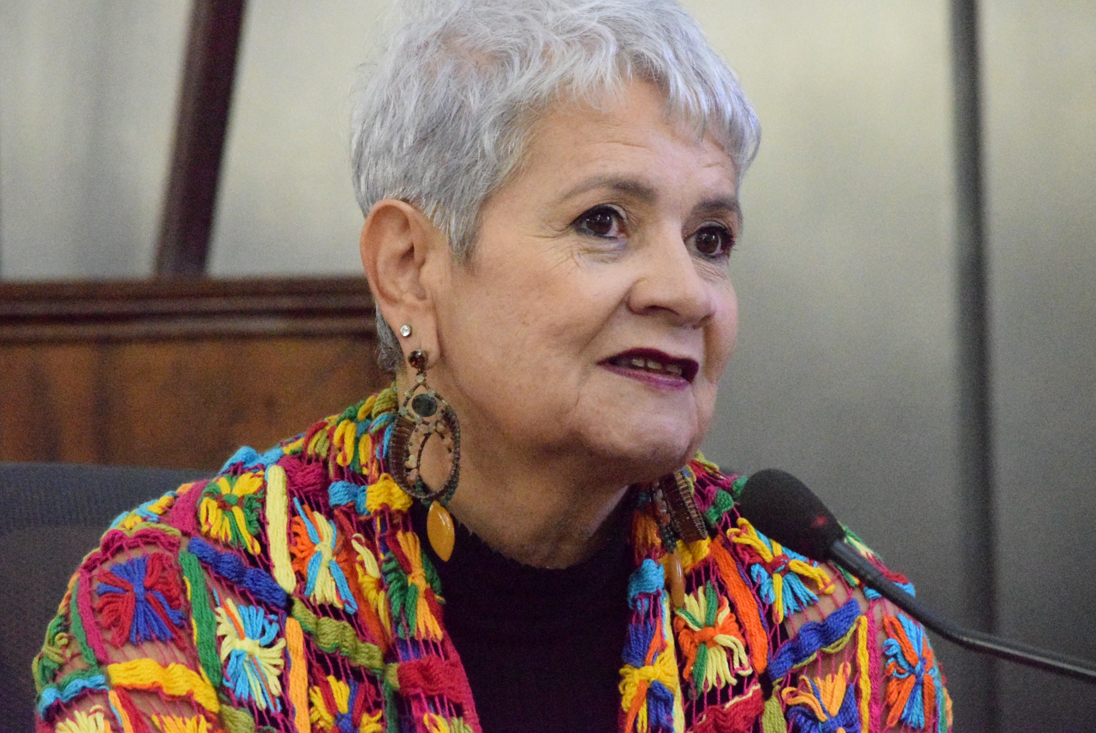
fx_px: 9597
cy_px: 366
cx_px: 548
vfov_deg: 4.4
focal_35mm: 315
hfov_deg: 6.5
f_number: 8
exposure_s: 1/250
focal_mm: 210
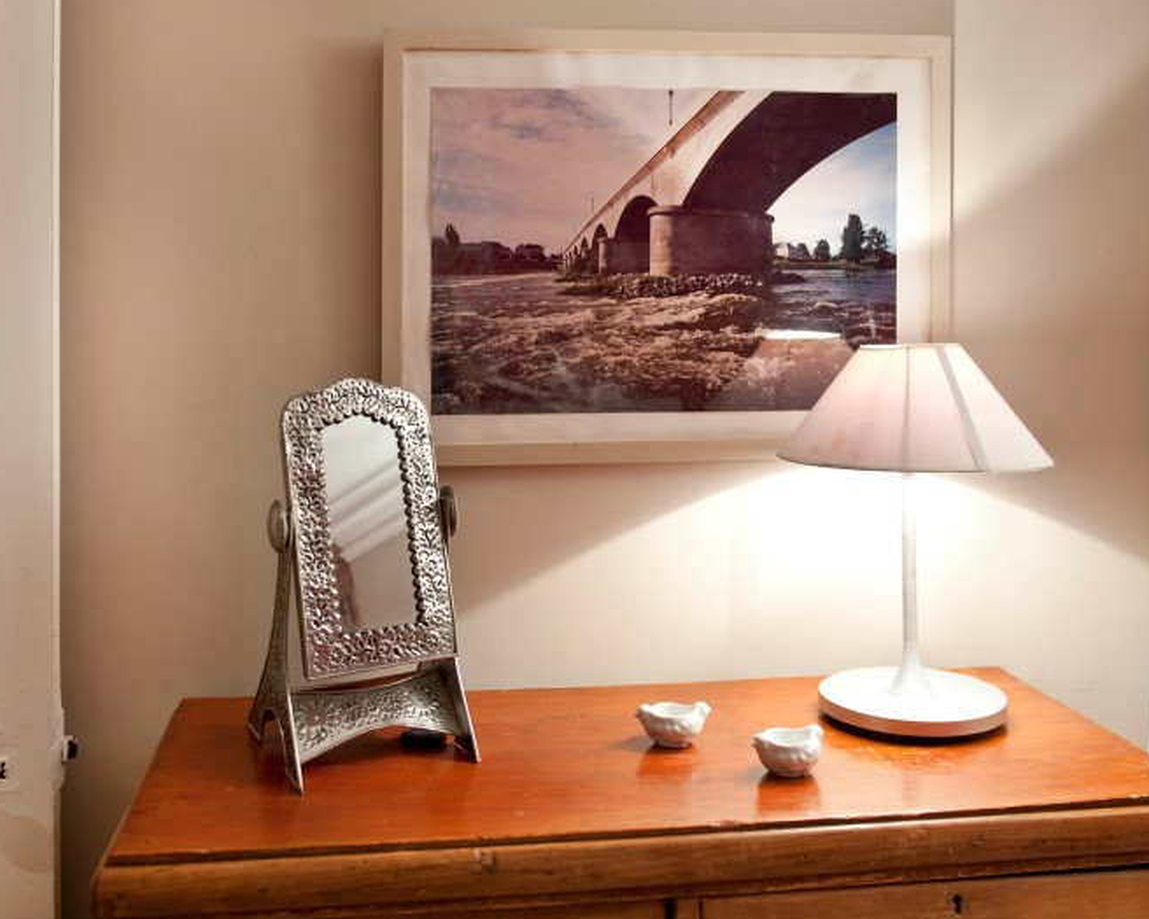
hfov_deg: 55.7
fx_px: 1088
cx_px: 566
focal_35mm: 32
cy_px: 459
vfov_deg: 45.8
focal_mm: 28
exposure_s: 1/30
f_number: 3.5
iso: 400
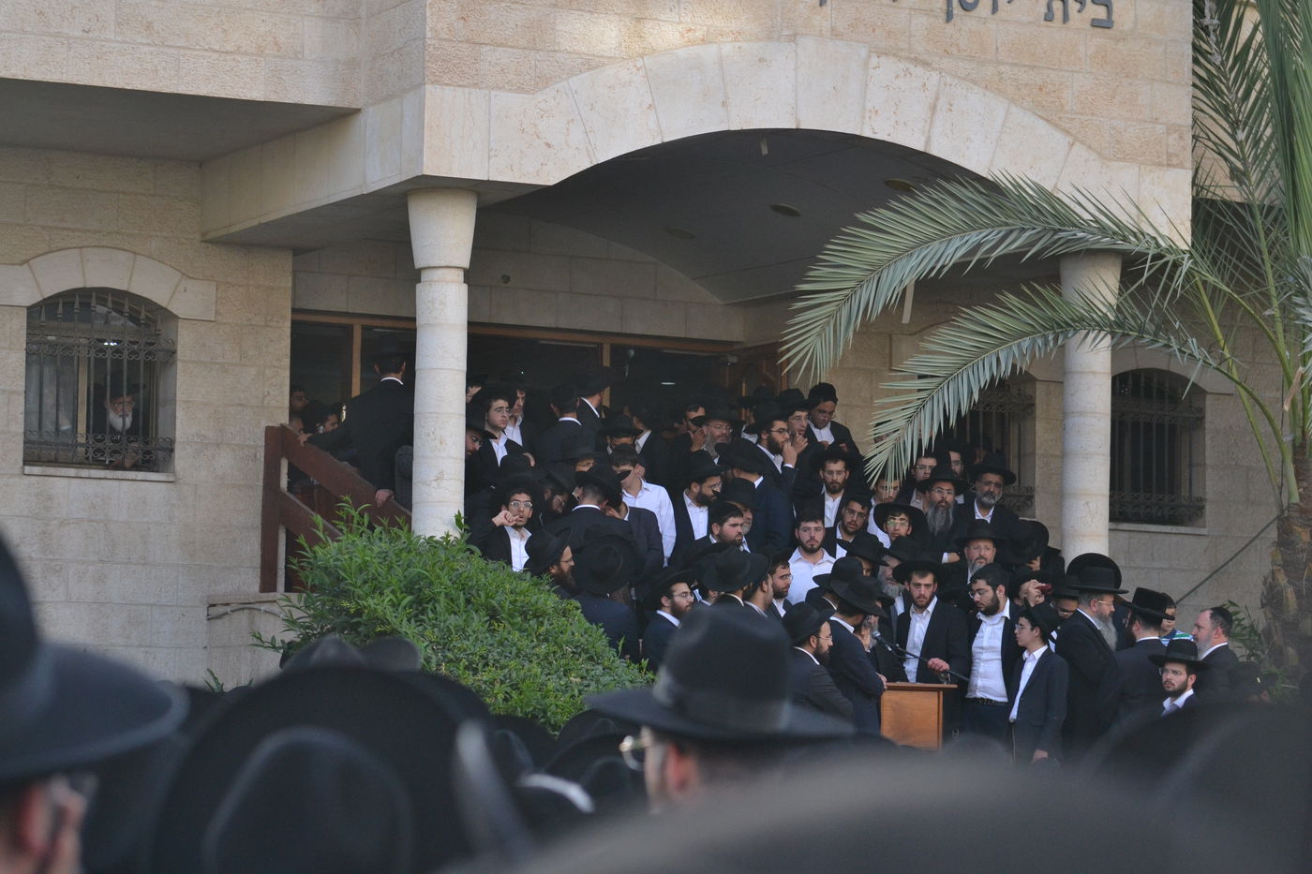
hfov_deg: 19.5
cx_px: 656
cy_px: 437
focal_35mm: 105
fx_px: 3826
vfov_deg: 13.0
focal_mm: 70
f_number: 4.5
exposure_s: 1/1600
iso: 800
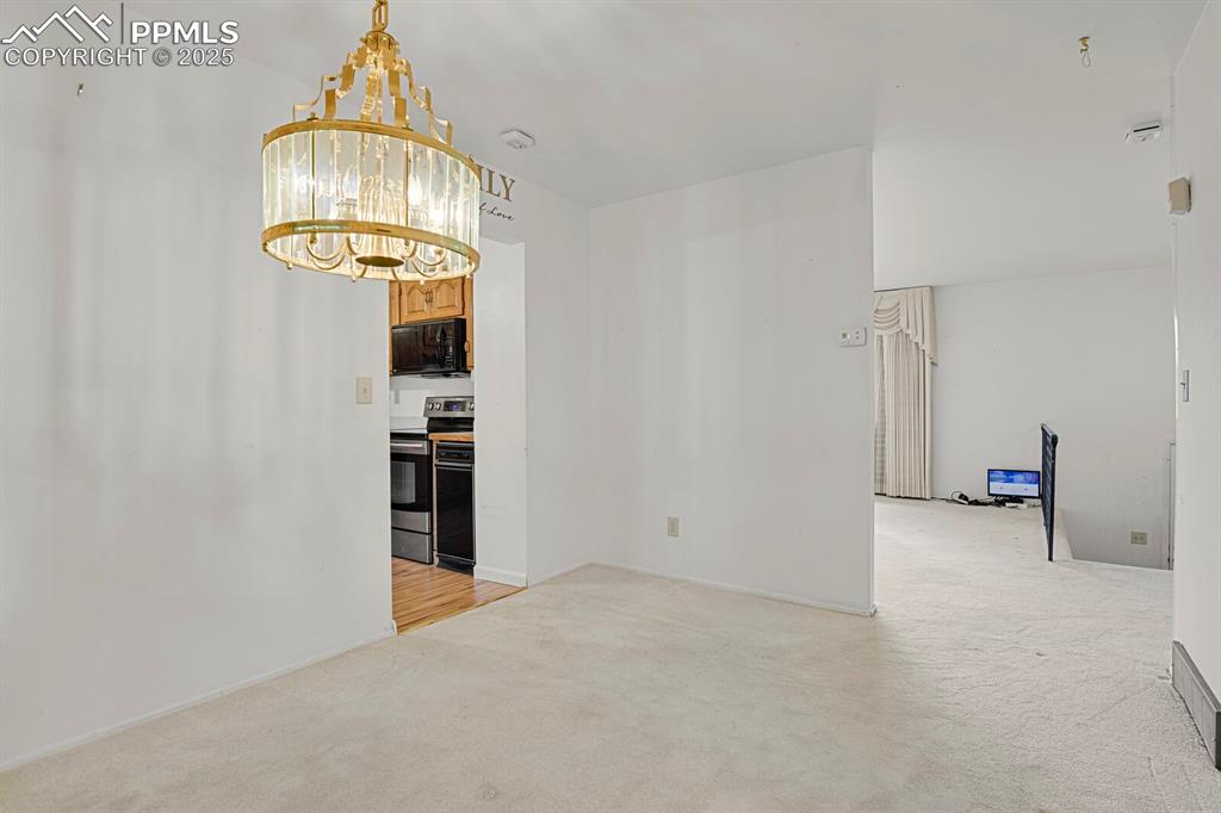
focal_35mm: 17
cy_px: 406
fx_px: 576
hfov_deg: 93.3
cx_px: 610
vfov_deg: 70.4
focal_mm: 17
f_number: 8
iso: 250
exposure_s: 2.5
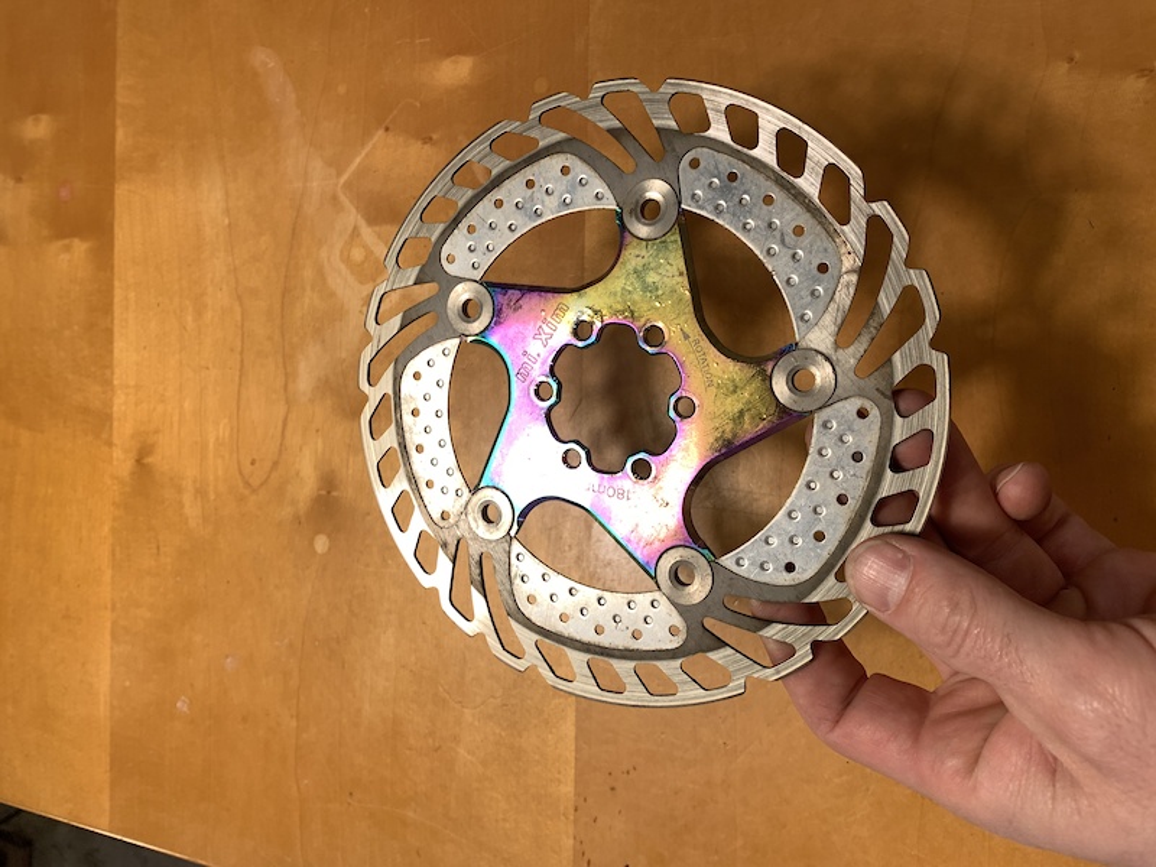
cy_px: 434
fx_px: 868
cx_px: 578
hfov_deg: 67.3
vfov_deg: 53.1
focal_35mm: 26
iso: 50
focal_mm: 4.25
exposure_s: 1/60
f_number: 1.8
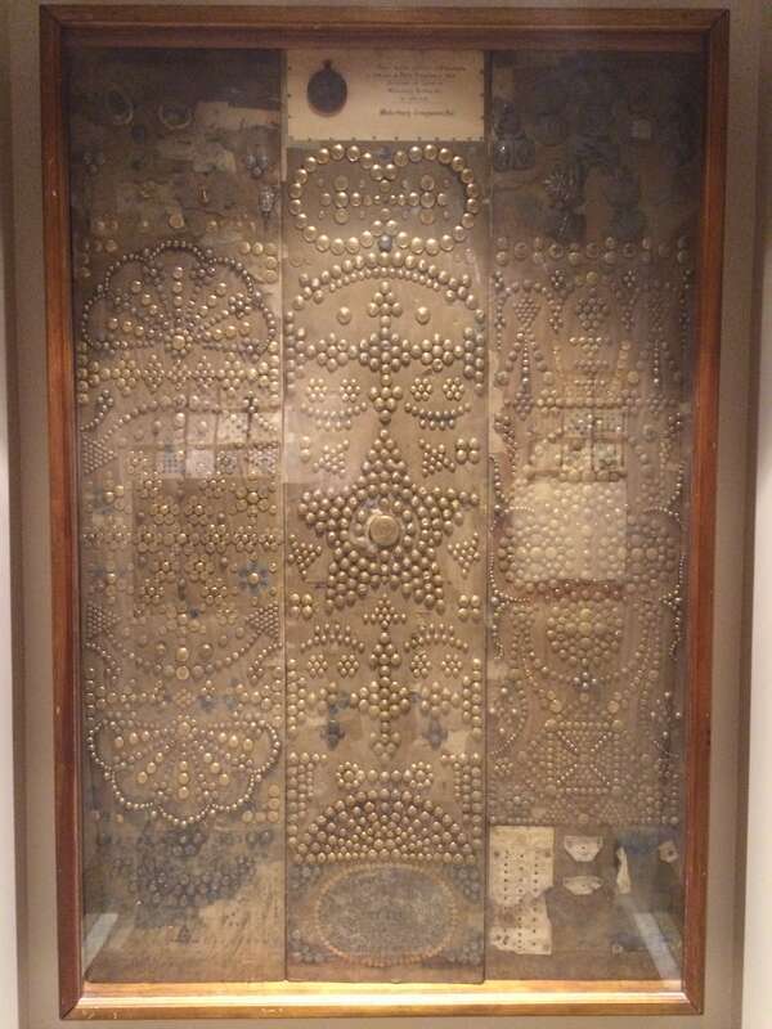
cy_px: 514
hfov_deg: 48.2
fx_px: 862
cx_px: 386
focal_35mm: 29
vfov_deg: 61.7
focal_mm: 4.15
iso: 400
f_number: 2.2
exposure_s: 1/15
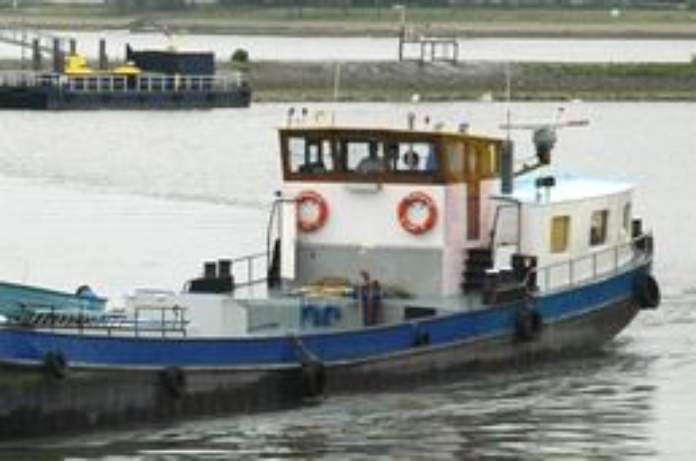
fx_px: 5267
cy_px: 248
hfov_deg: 7.5
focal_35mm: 273
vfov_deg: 5.0
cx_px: 107
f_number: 10
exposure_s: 1/400
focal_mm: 95
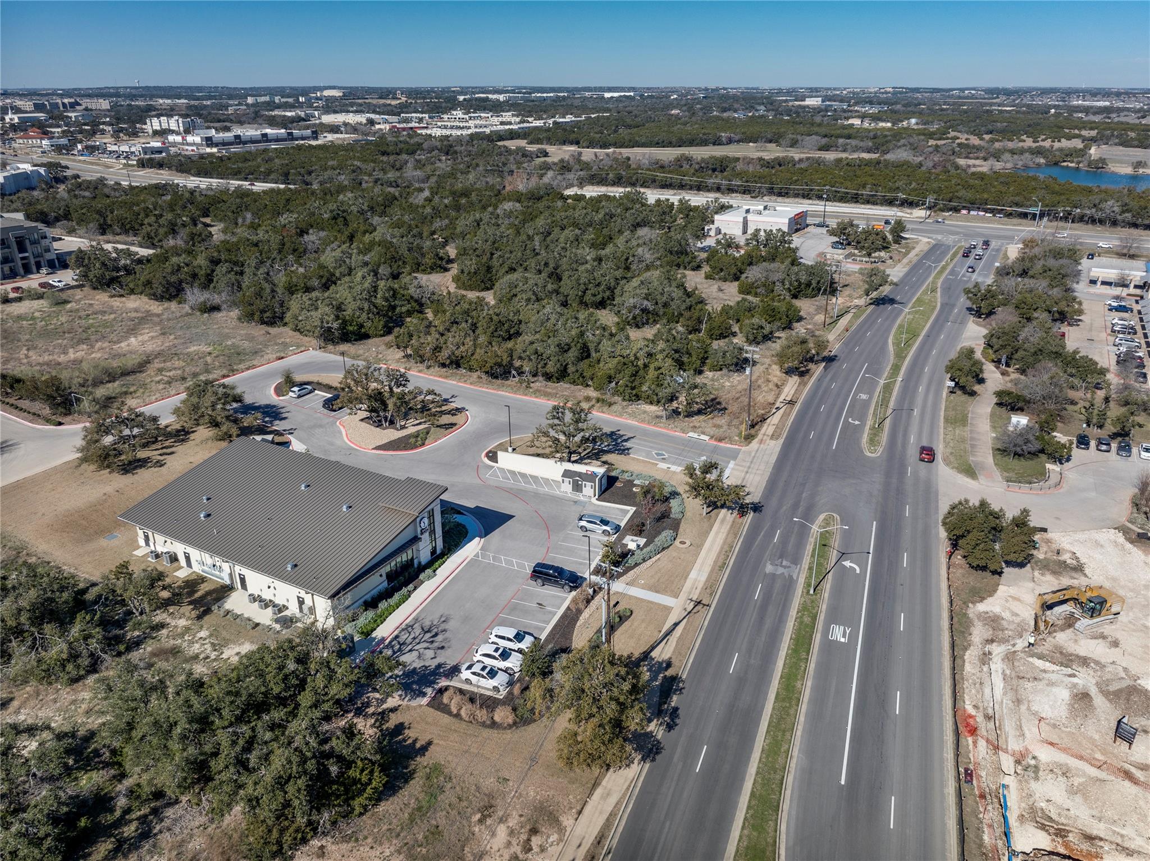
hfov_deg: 71.6
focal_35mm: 24
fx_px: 797
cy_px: 430
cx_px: 575
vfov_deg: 56.8
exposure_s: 1/500
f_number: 5
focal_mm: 12.29
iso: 100
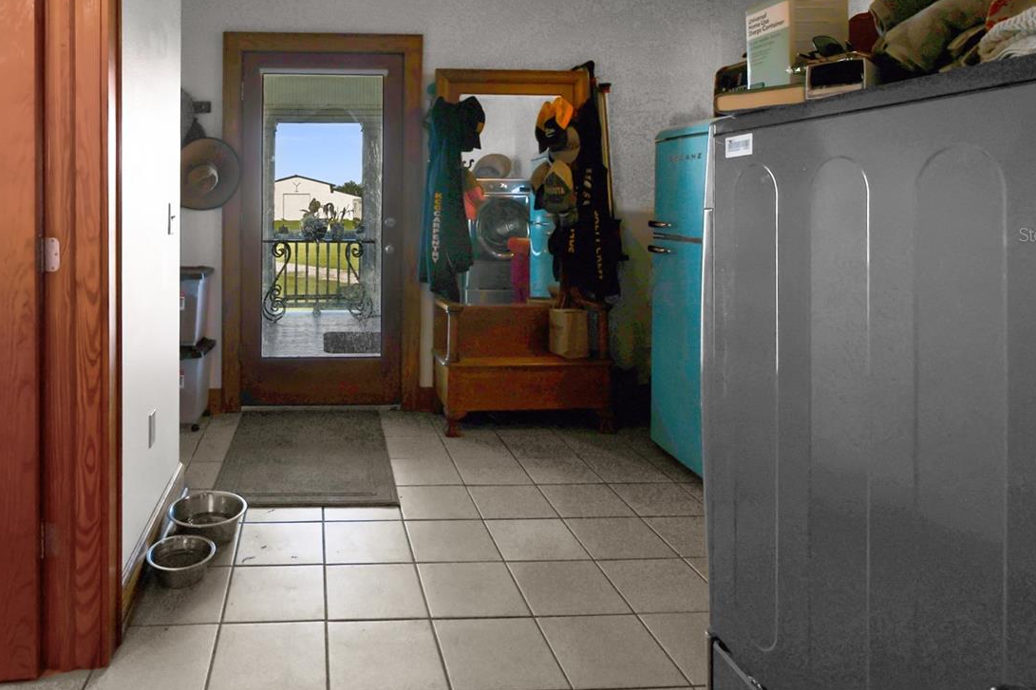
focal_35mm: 22
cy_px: 234
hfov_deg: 76.1
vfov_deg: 56.1
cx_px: 344
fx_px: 633
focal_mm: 10
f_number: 7.1
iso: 100
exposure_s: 1/60
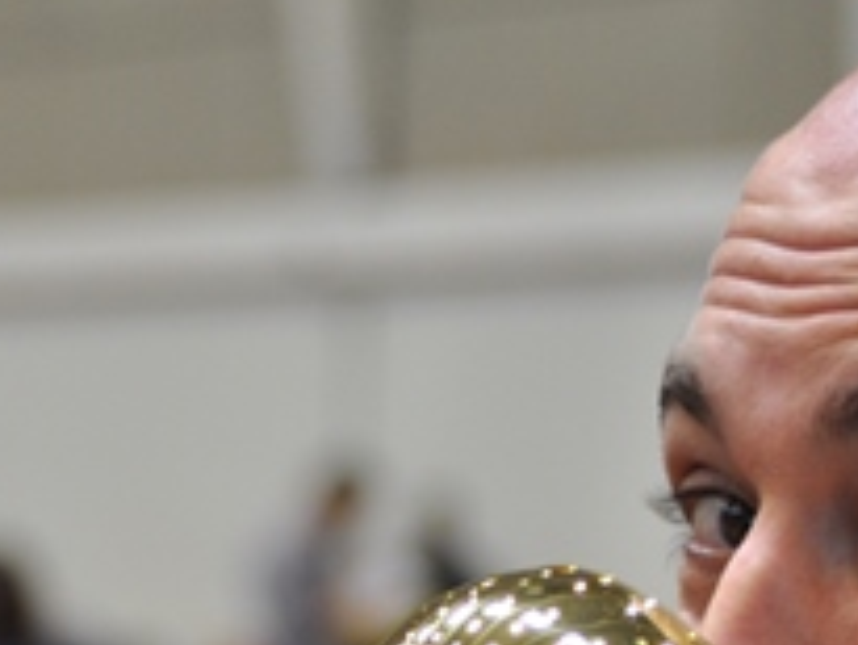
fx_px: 6138
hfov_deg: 8.0
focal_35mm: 248
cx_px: 410
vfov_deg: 6.0
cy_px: 685
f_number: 4
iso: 720
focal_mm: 55
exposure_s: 1/60
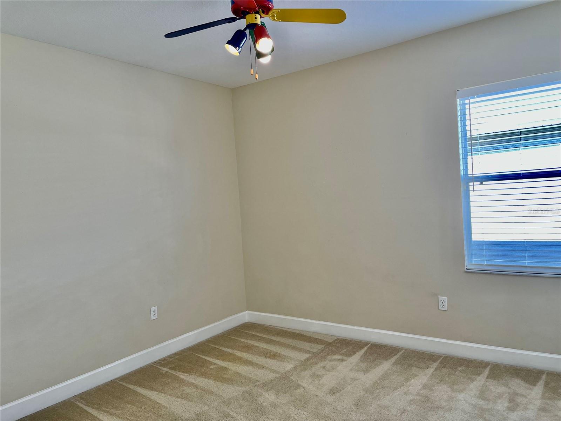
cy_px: 210
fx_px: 421
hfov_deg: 67.3
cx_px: 280
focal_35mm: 26
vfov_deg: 53.1
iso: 125
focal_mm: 5.1
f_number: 1.6
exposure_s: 1/120
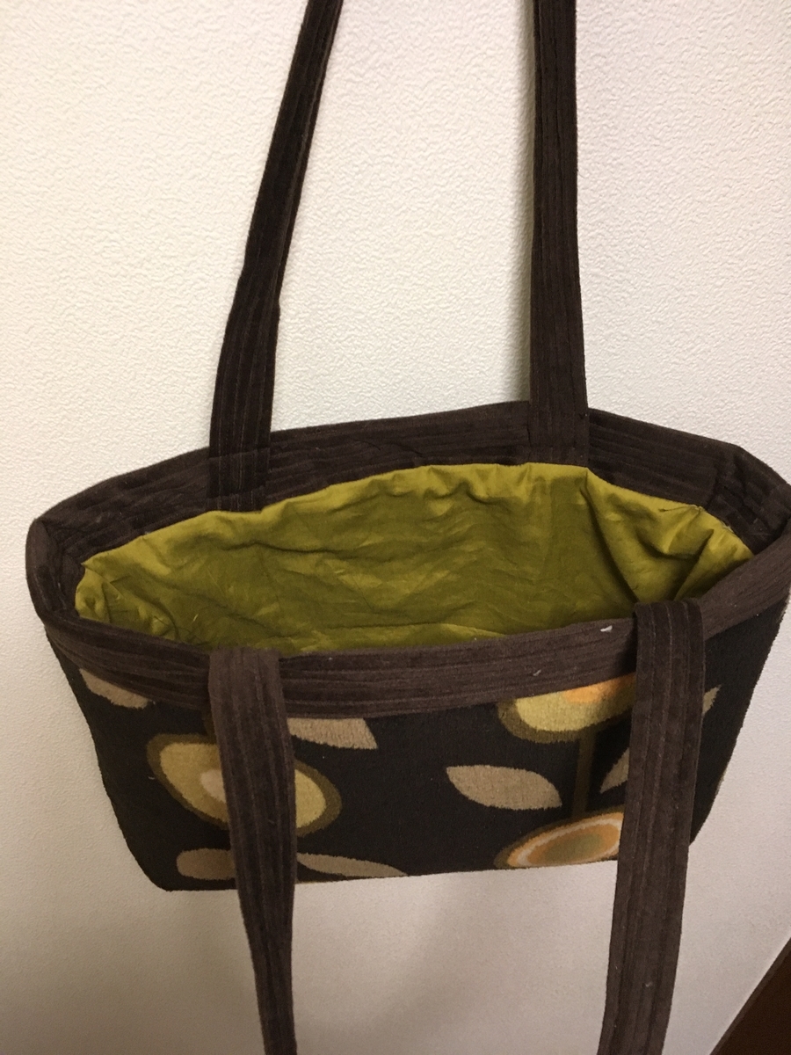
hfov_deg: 48.2
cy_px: 528
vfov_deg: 61.7
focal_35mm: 29
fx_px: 884
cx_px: 396
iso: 200
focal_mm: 4.15
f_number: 2.2
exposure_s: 1/15
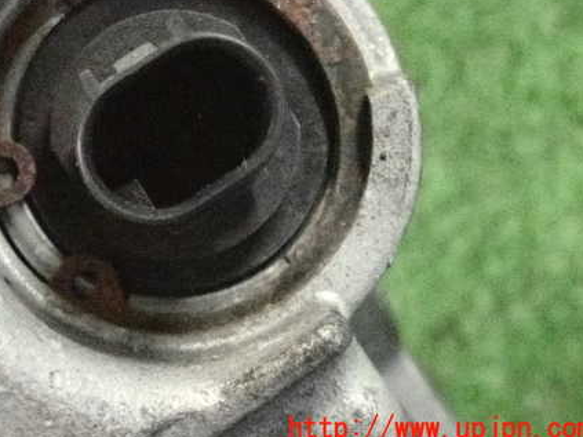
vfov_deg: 10.4
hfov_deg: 13.9
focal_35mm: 142
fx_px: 2391
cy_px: 136
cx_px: 186
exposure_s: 1/80
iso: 12800
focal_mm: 18
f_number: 4.9
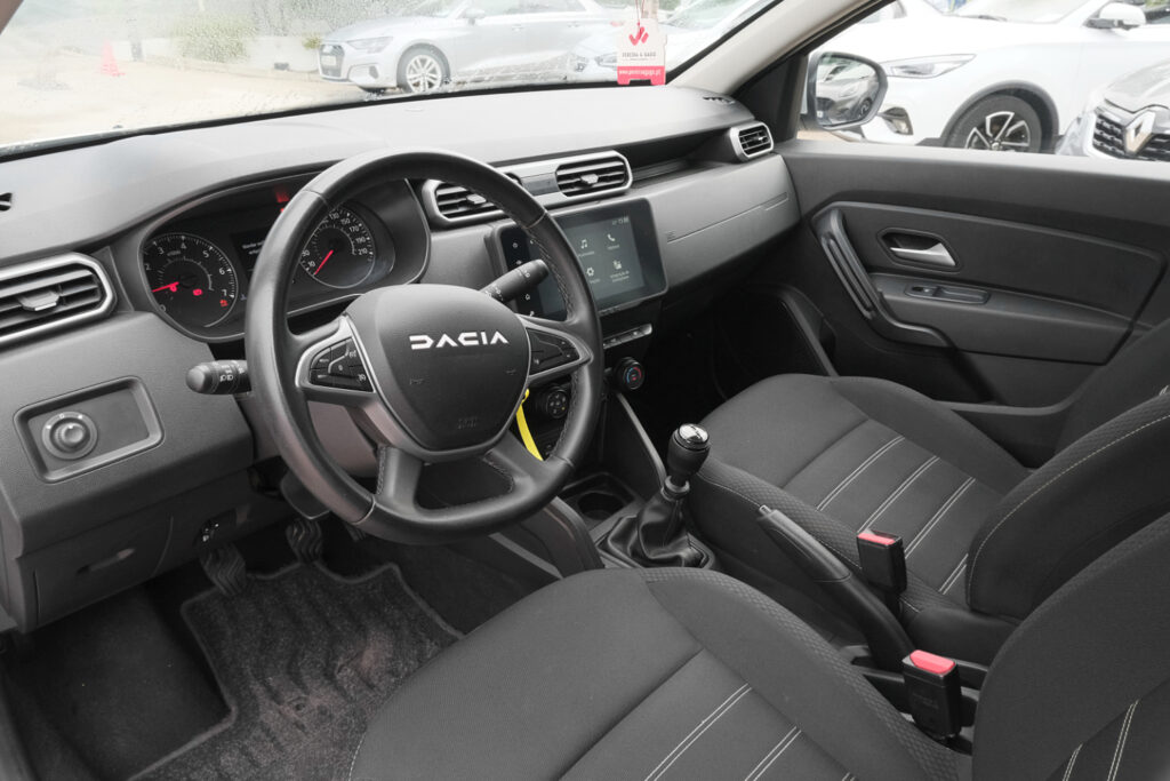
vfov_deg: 51.3
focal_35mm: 25
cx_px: 585
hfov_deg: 71.5
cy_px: 390
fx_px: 813
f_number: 9
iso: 2000
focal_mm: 16.6
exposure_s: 1/80
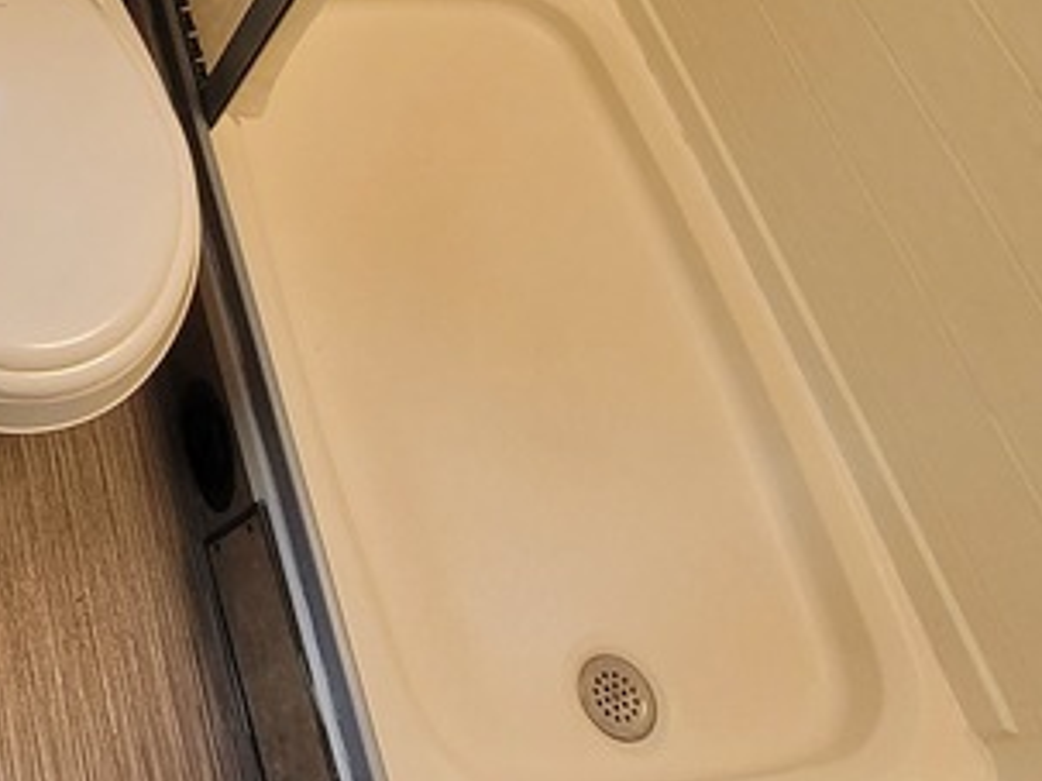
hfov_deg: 34.3
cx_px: -213
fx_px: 1324
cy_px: -148
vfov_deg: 28.7
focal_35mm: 44
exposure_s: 1/60
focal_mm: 1.74
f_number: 2.2
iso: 160
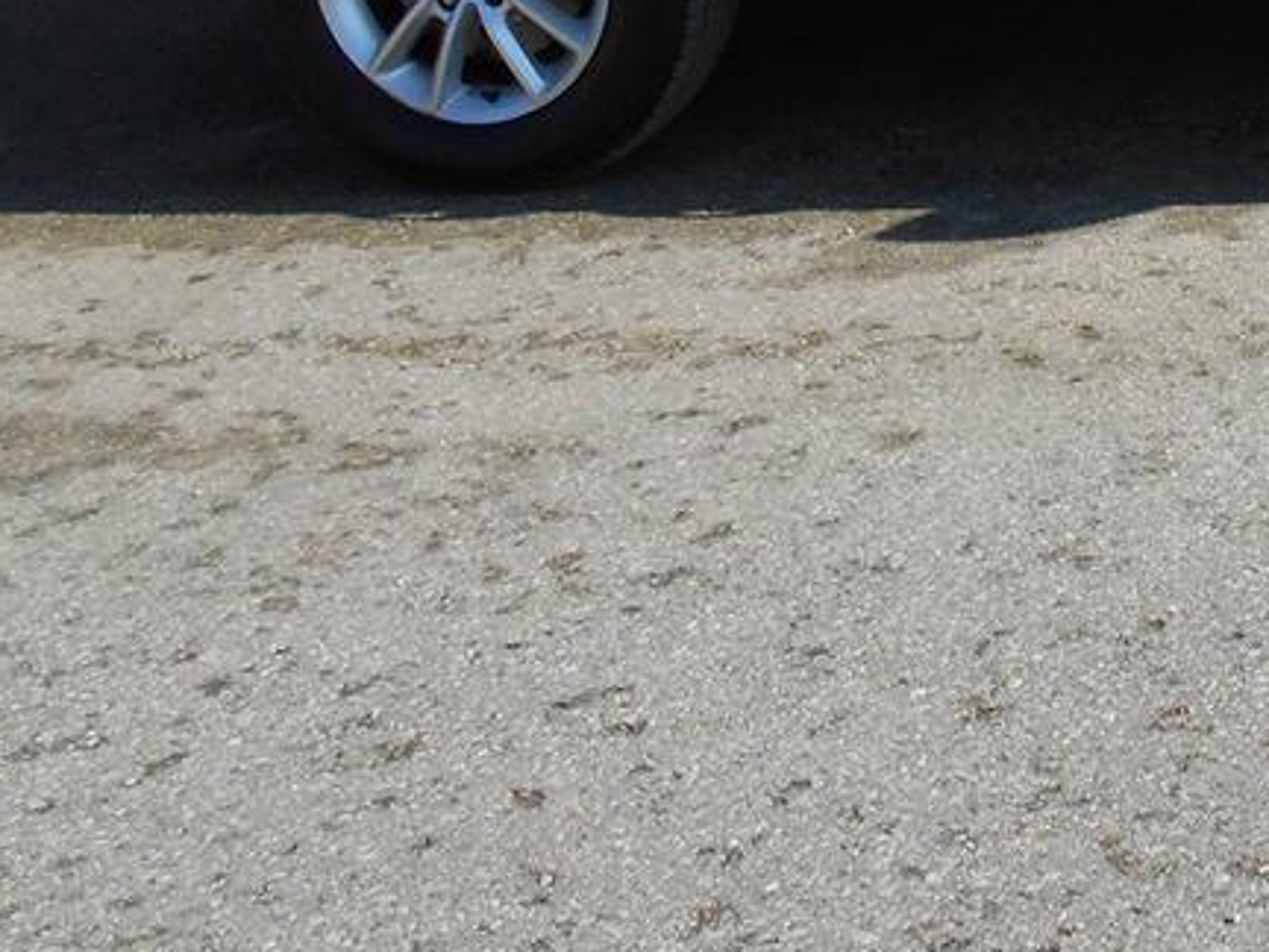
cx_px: 1613
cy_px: -394
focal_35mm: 77
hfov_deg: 22.8
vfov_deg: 17.5
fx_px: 2823
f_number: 3.2
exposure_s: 1/1250
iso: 80
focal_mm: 4.6
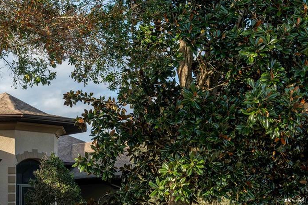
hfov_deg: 22.2
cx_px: -8
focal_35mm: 88
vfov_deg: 15.4
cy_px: 175
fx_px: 752
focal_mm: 38
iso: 320
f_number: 8
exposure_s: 1/160
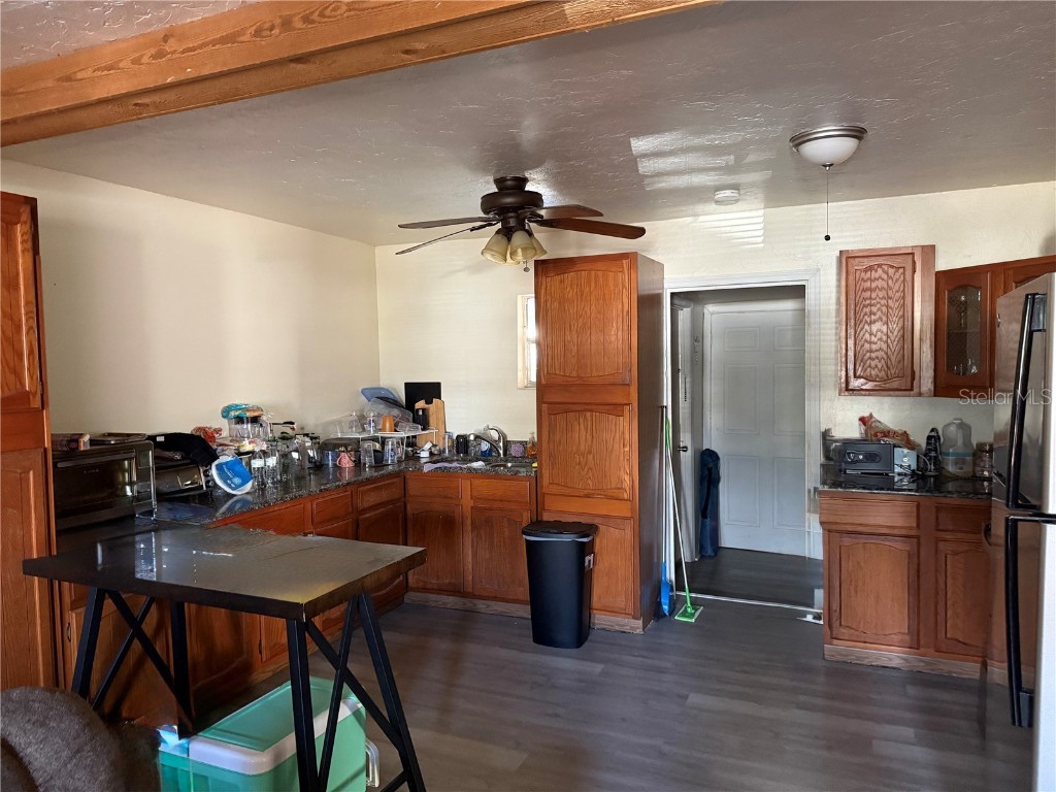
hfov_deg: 71.6
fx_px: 732
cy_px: 396
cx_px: 528
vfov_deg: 56.8
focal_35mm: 24
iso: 800
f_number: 1.78
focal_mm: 6.76
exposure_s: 1/40
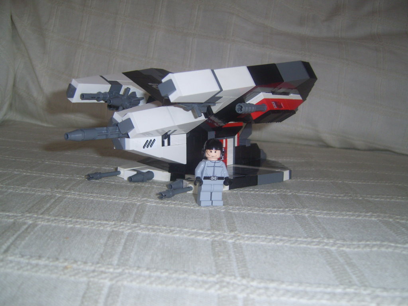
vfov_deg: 37.7
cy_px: 153
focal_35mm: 38
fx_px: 448
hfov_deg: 49.0
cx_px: 204
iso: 100
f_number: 2.8
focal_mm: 7.8
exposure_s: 1/30
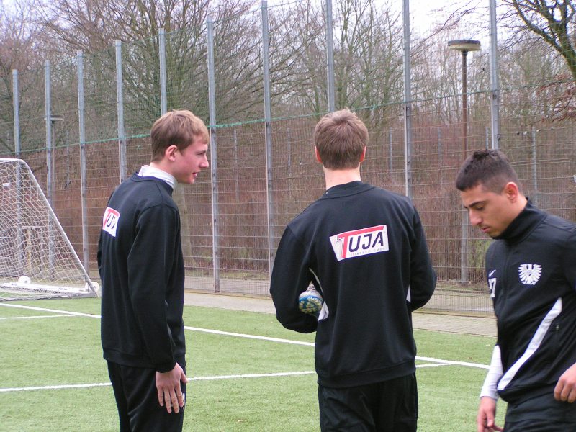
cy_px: 216
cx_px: 288
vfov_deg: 13.7
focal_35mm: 108
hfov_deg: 18.2
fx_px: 1797
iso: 125
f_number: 3.5
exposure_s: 1/125
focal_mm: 16.6
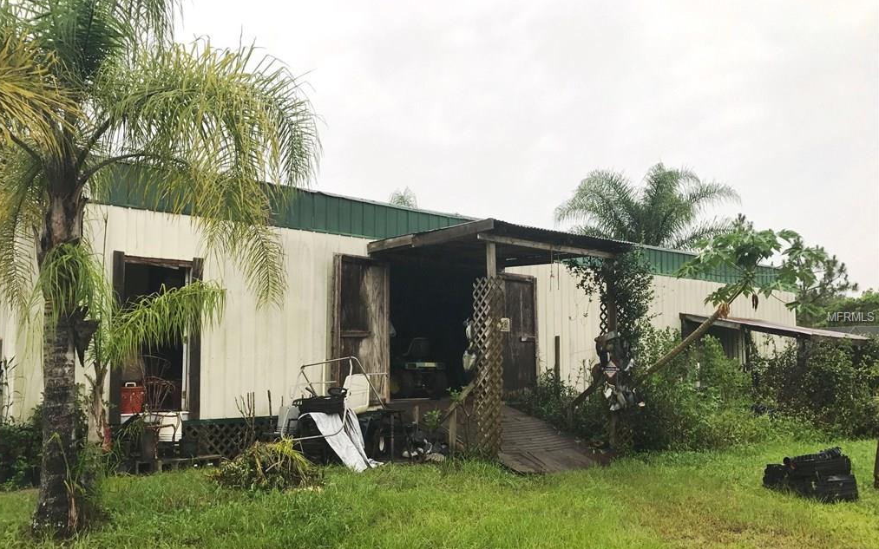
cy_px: 317
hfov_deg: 62.9
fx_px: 719
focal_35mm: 30
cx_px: 436
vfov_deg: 41.7
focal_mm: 3.99
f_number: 1.8
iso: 20
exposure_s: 1/143
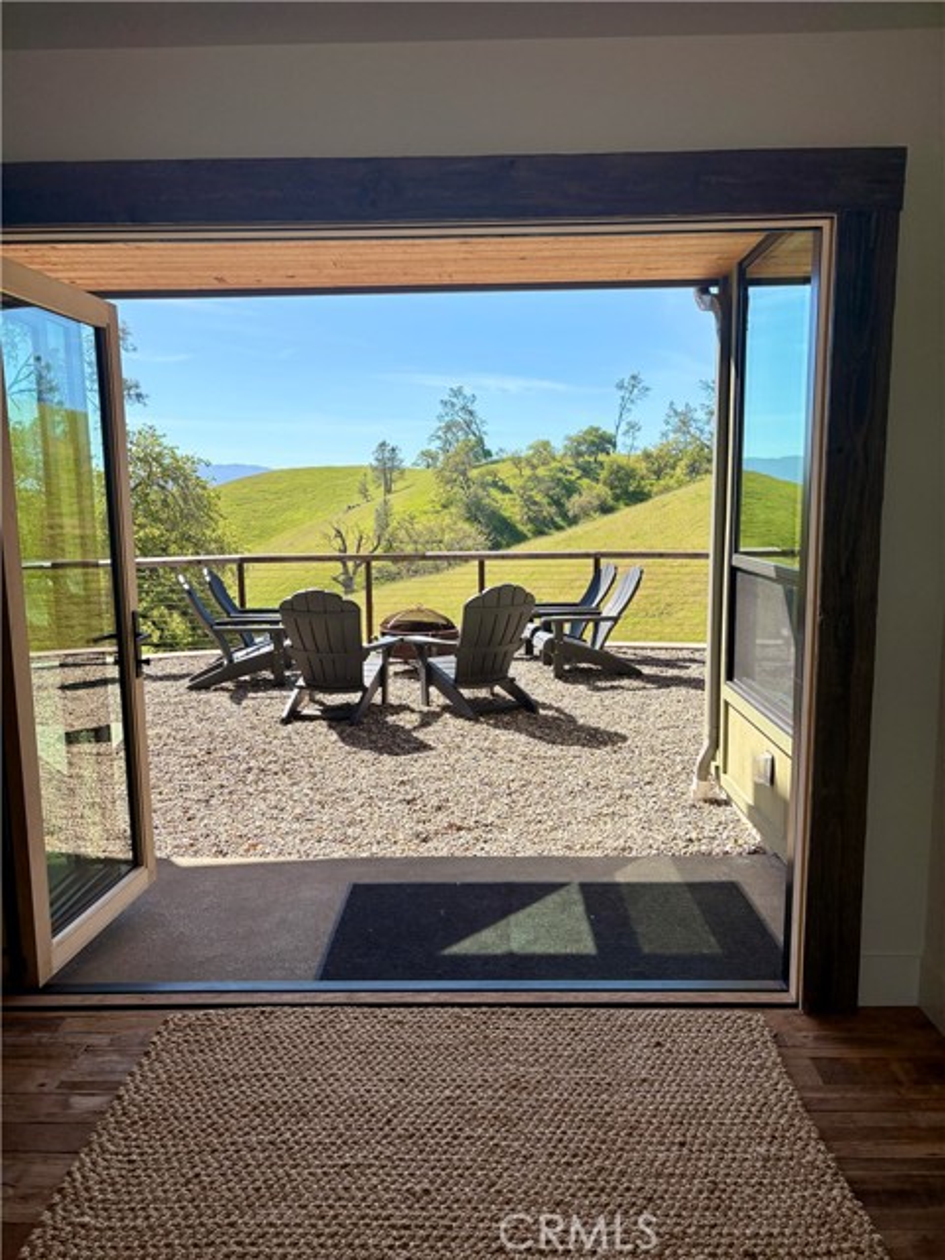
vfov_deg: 67.3
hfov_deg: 53.1
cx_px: 472
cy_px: 630
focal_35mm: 26
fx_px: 946
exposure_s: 1/2141
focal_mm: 5.96
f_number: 1.6
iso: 50
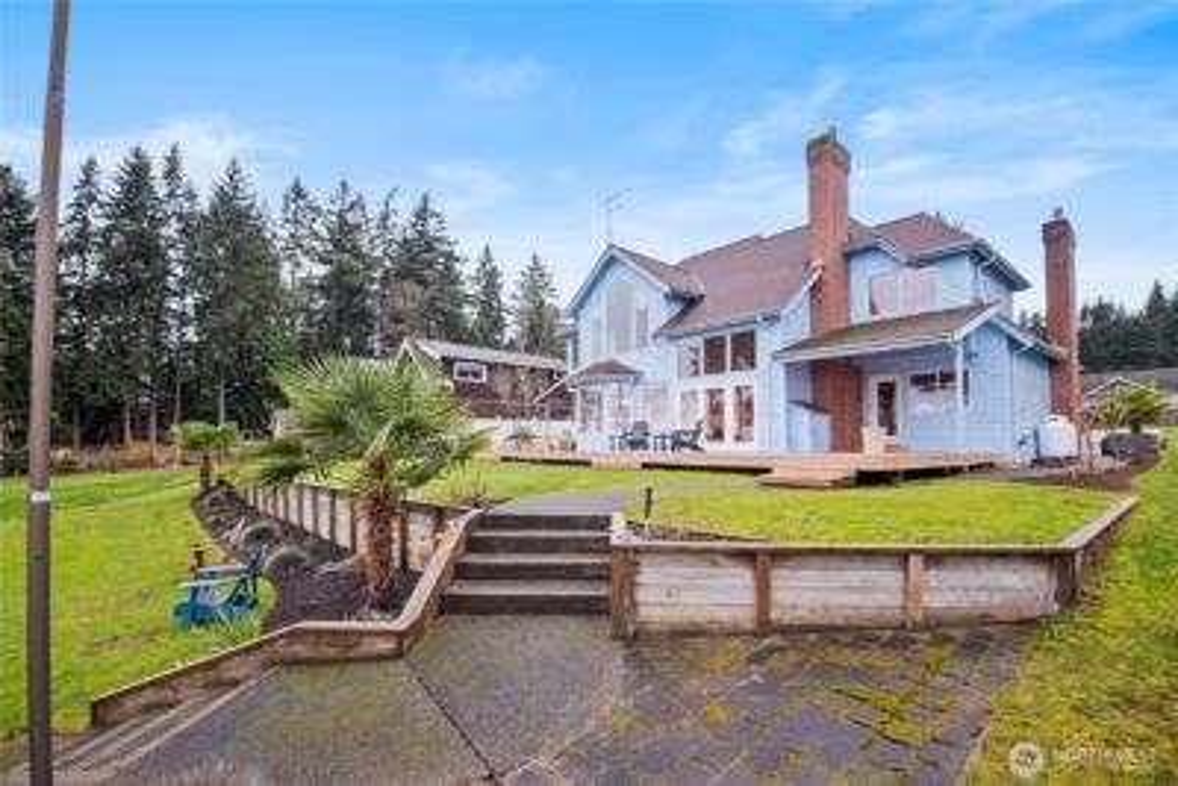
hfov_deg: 100.4
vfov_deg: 77.4
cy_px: 393
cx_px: 589
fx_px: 491
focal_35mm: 15
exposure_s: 1/18
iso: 250
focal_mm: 10
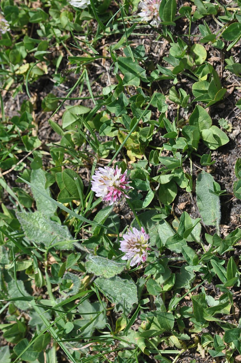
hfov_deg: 12.1
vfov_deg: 18.2
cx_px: 120
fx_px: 1133
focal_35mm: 112
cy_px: 182
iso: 200
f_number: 9
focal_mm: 75
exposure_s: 1/125
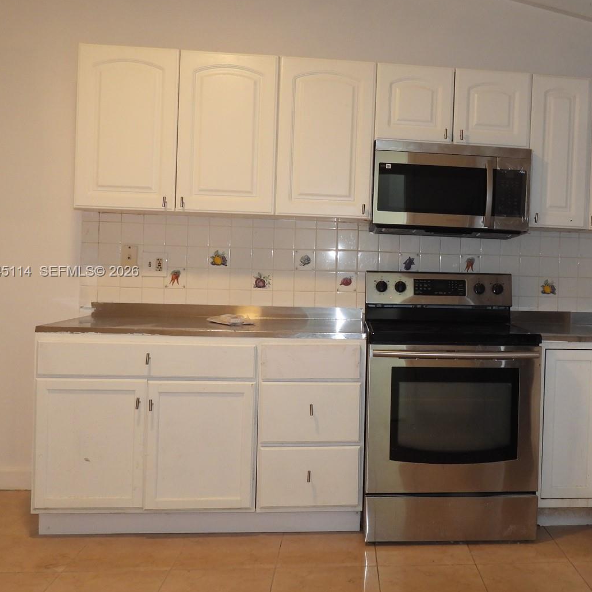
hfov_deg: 48.4
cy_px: 272
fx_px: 639
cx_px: 420
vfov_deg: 49.7
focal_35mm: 33
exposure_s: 1/30
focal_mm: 4.3
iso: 200
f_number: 2.8
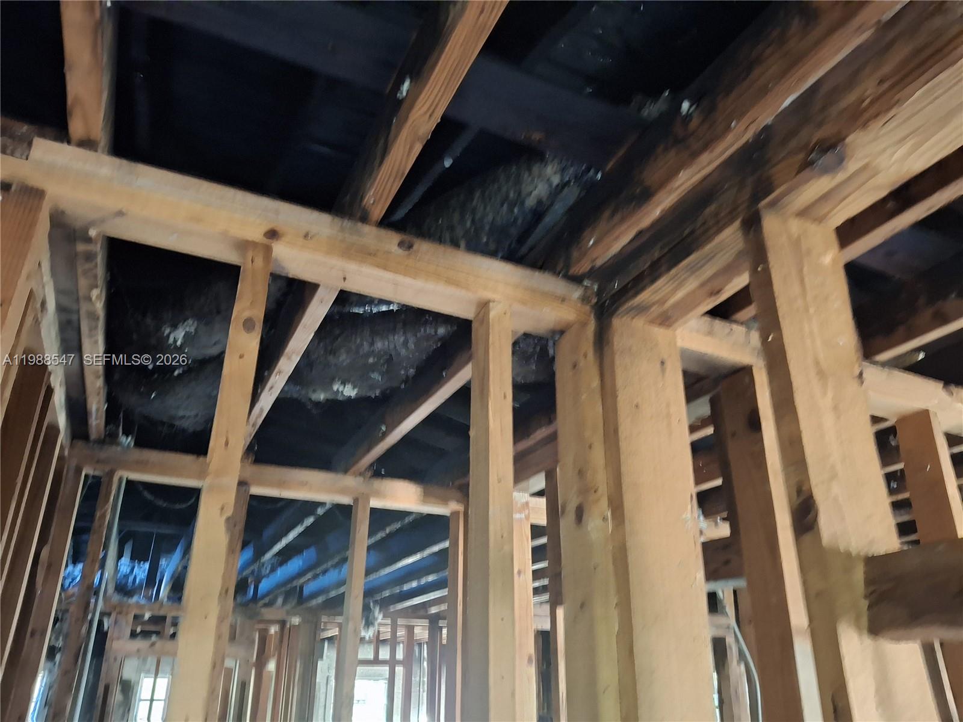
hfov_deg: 69.4
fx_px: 695
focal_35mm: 25
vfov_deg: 54.9
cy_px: 361
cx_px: 482
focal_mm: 4.69
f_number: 1.8
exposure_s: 1/20
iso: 800
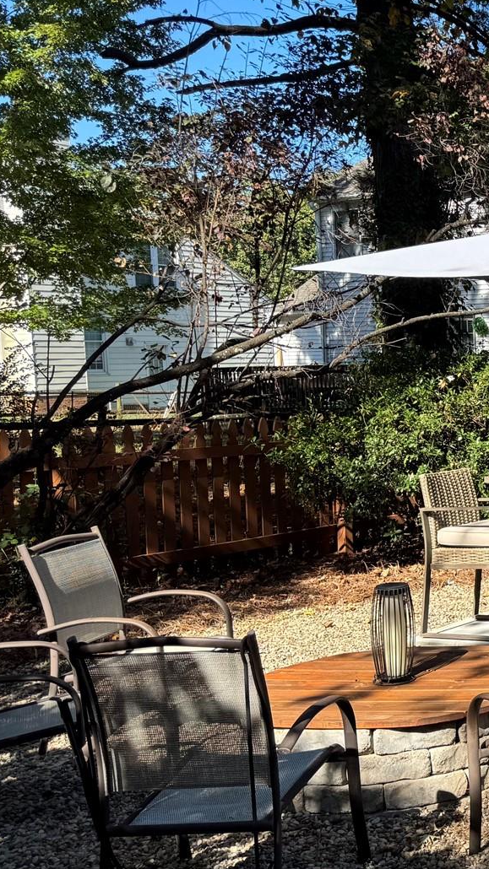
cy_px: 453
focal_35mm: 52
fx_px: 1199
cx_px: 856
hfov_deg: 18.5
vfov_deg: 39.9
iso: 80
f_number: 1.78
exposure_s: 1/1238
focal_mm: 6.76
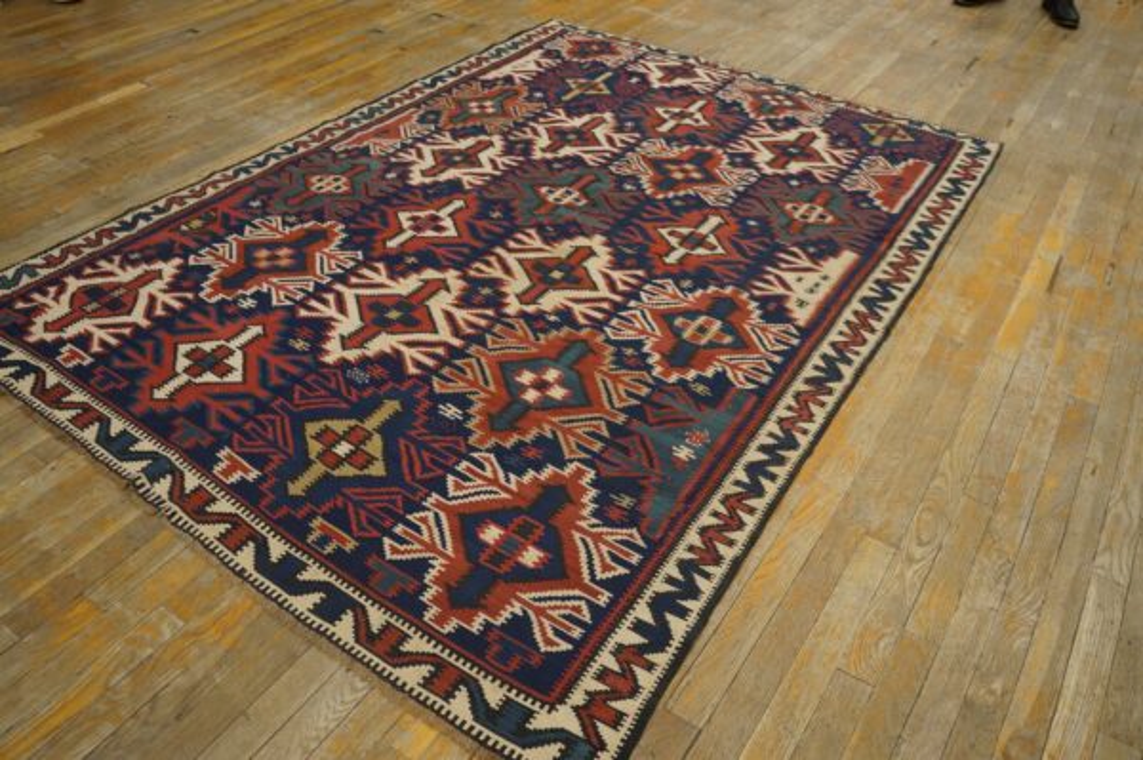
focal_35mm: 27
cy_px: 380
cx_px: 572
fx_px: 857
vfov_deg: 47.9
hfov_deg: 67.4
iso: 640
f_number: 4
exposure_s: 1/60
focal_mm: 18
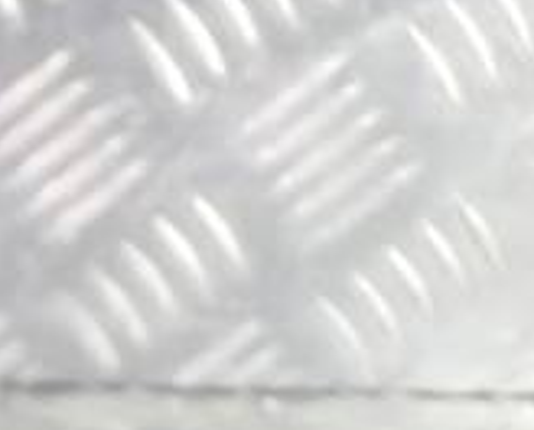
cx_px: -1104
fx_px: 2408
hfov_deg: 9.6
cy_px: 1156
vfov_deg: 8.9
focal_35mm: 152
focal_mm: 4.6
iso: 125
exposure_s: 1/50
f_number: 1.8
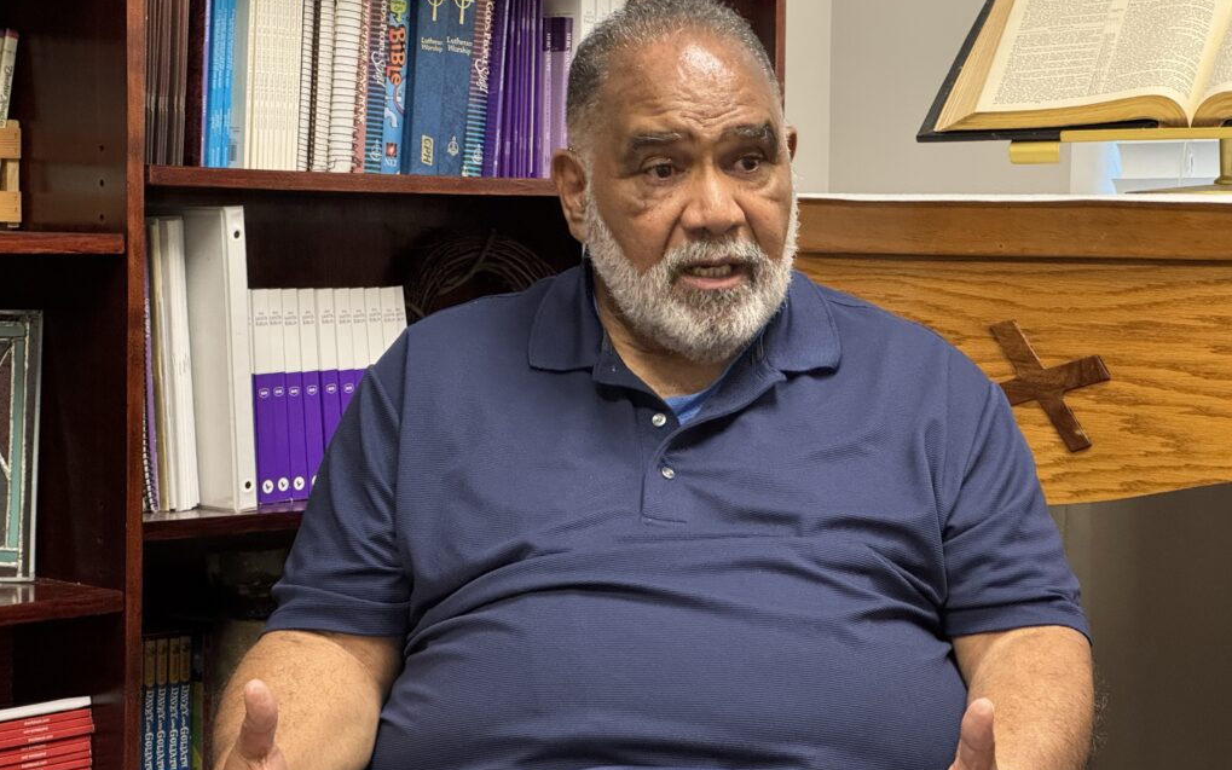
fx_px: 2753
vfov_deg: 15.9
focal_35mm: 82
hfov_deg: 25.2
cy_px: 394
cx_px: 614
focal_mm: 9
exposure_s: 1/60
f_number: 2.8
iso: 500
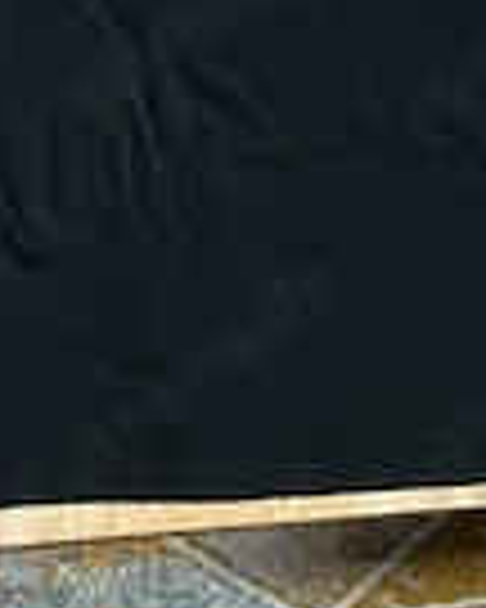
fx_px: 1348
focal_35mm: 75
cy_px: 63
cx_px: 302
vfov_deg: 24.7
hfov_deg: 20.4
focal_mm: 5.7
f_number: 1.5
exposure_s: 1/40
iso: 500
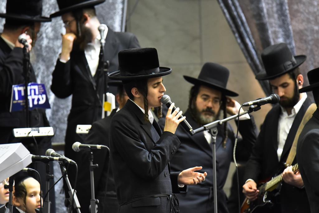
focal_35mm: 460
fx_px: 4078
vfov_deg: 3.0
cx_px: 160
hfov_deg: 4.5
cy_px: 106
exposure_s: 1/100
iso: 4000
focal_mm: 460
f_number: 6.3
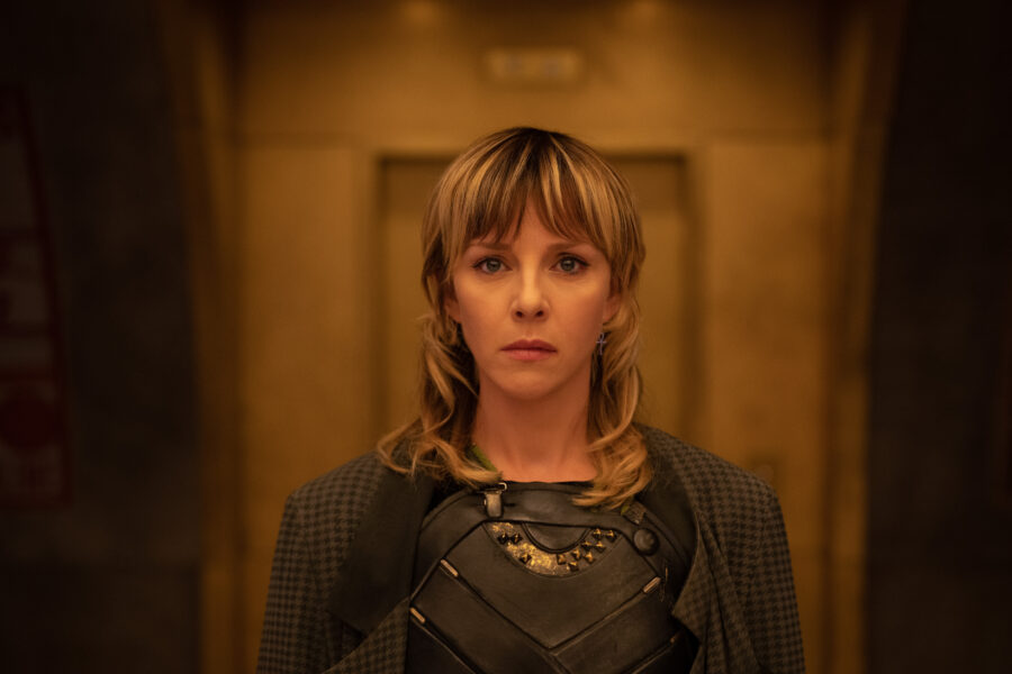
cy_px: 337
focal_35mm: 70
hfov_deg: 28.8
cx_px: 506
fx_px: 1968
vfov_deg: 19.5
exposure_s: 1/640
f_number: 2.8
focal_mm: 70
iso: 2500
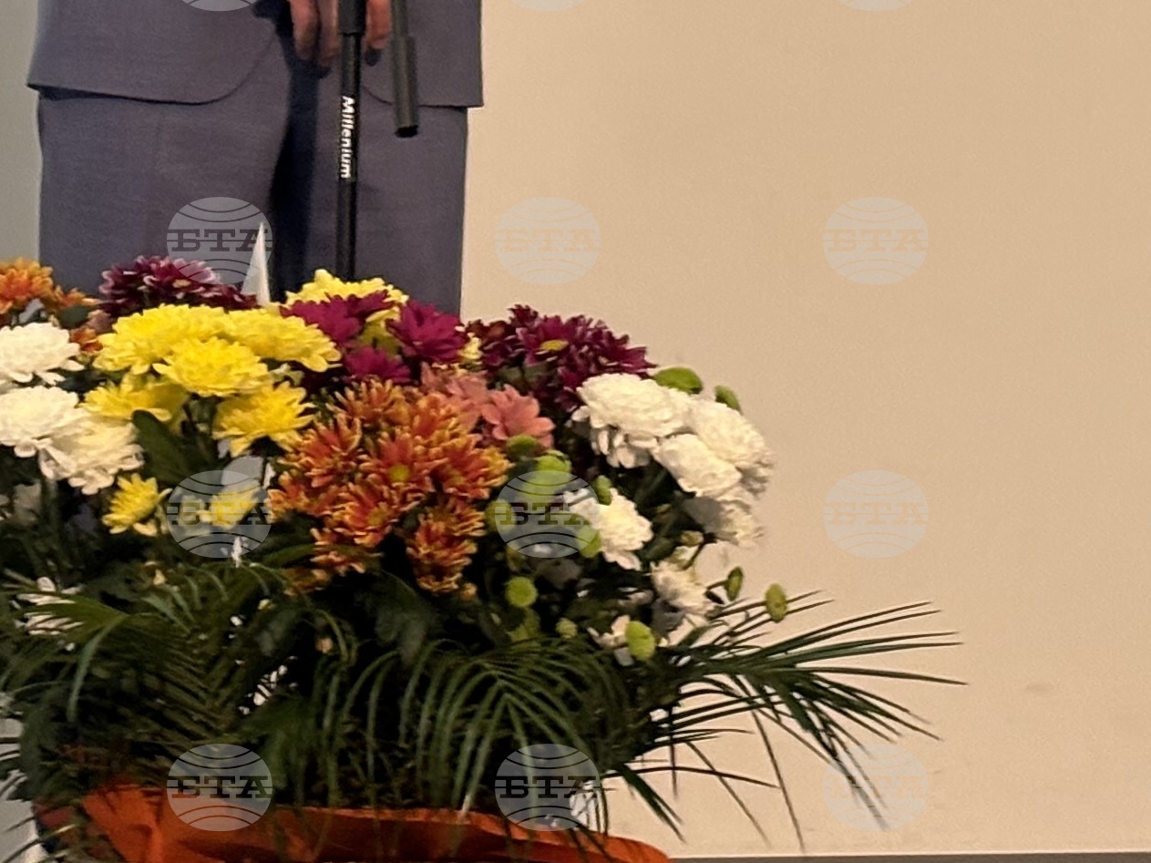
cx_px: 220
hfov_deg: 11.9
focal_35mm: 166
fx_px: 5519
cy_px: -306
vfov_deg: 8.8
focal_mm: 5.96
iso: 125
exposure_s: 1/60
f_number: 1.6
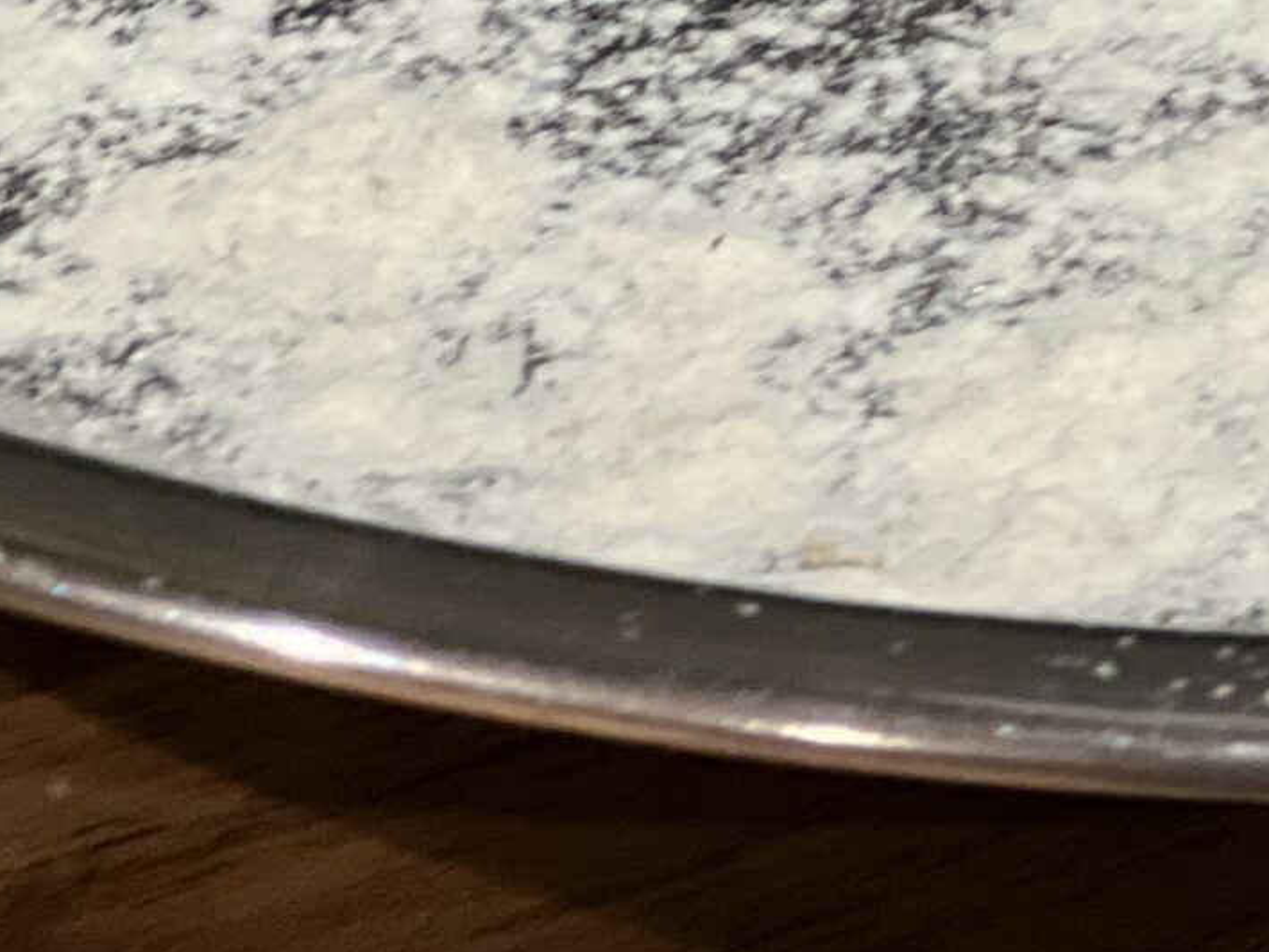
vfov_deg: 5.3
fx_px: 10193
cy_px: -515
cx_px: 1389
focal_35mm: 278
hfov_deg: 7.1
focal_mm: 9
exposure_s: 1/25
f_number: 2.8
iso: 320
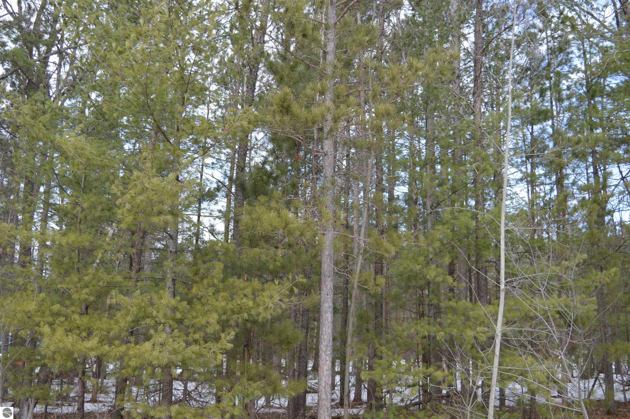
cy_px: 210
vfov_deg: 34.1
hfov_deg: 49.6
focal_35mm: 39
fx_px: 682
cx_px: 315
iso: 100
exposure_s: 1/125
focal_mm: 26
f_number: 5.6
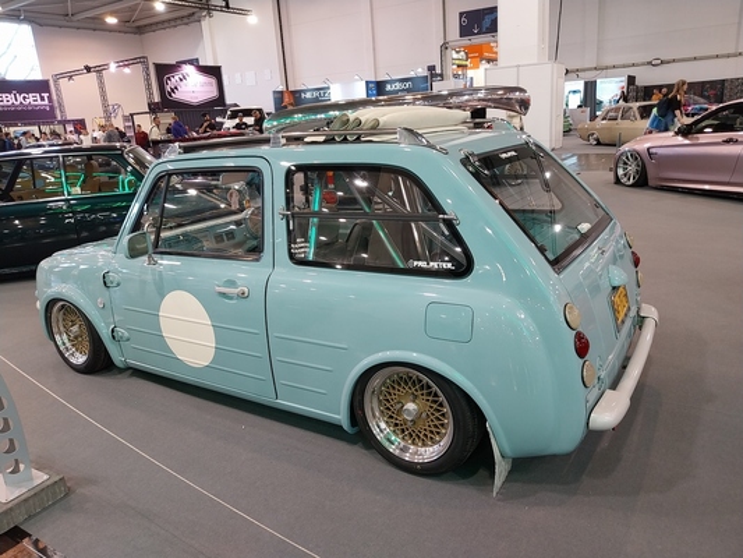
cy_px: 279
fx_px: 558
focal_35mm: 26
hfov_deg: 67.3
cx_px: 372
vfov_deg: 53.1
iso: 125
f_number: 1.8
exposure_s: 1/50
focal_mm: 4
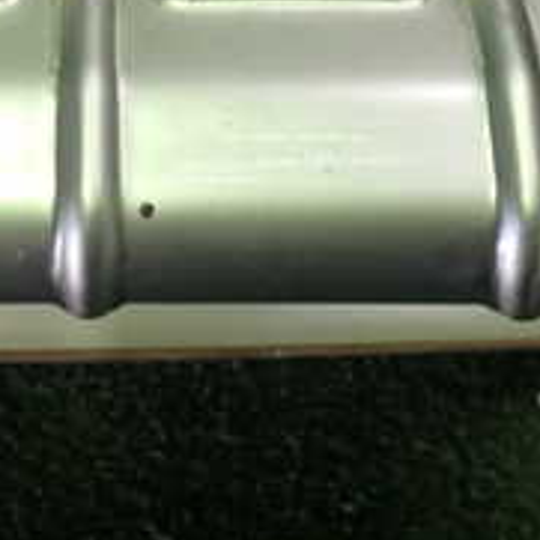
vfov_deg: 19.4
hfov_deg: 19.4
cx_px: 54
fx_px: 1553
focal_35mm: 88
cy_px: 81
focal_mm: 5.4
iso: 320
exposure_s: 1/30
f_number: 2.3
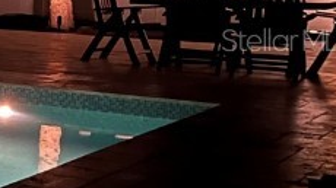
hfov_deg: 13.8
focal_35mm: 126
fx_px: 1122
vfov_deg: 9.6
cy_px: 39
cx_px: -389
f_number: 1.6
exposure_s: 1/5
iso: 800
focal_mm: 5.1
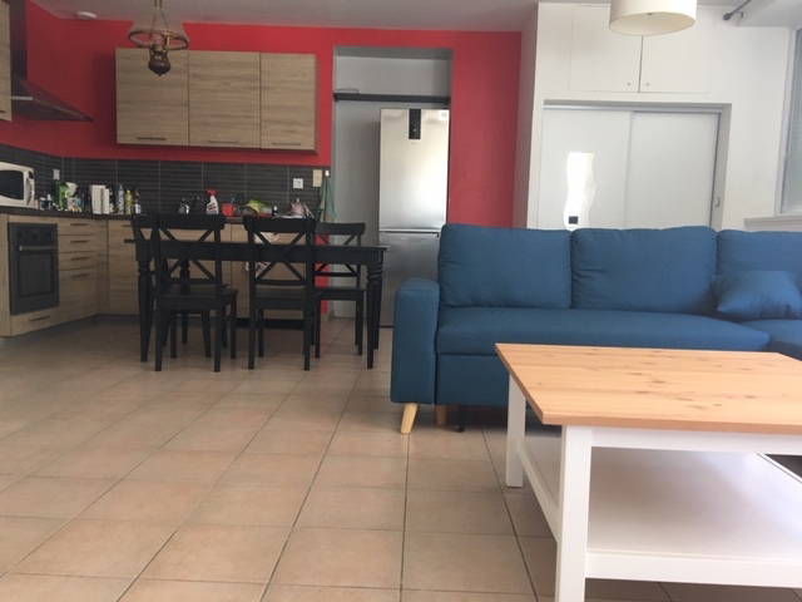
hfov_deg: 61.7
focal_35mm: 29
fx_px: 672
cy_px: 301
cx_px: 401
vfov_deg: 48.2
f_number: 2.2
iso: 125
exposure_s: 1/33
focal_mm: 4.15
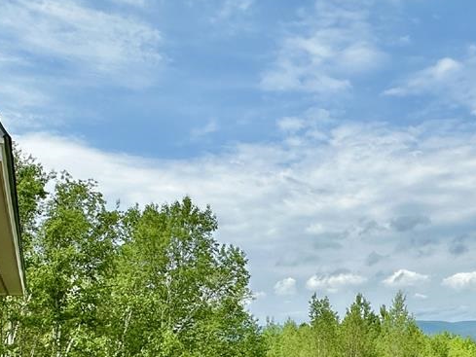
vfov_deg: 31.4
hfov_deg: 42.4
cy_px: 319
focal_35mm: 44
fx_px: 605
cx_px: 314
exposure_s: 1/2506
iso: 50
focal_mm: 2.22
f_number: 2.2
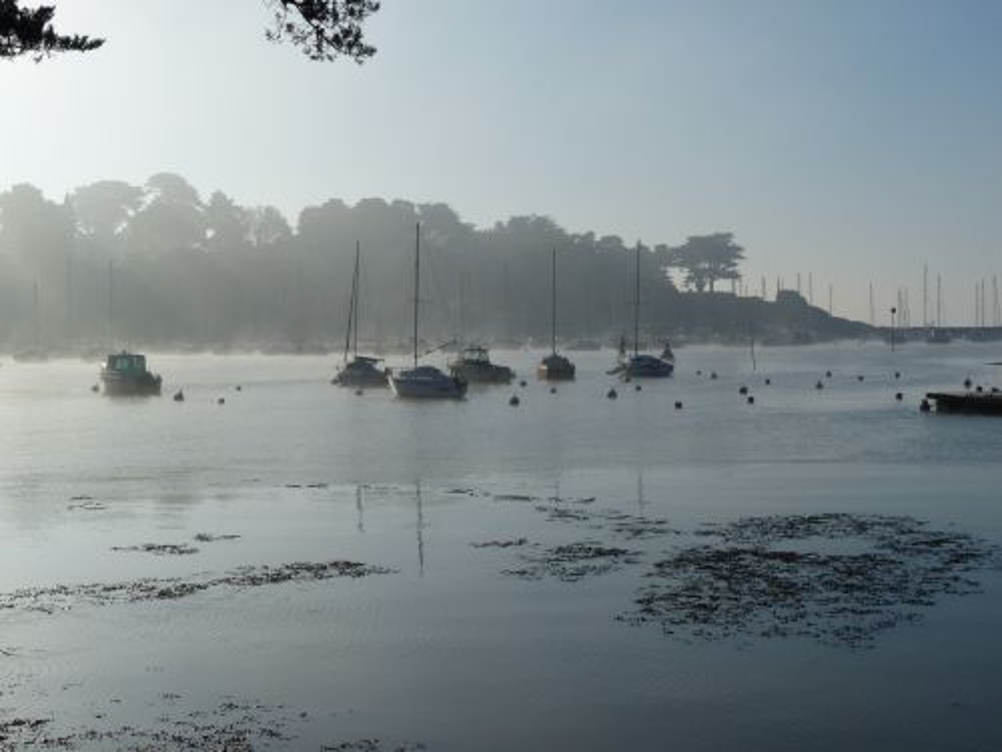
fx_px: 1708
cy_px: 376
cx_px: 501
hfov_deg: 32.7
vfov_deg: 24.8
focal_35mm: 59
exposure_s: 1/1600
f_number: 6.3
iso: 100
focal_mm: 10.5
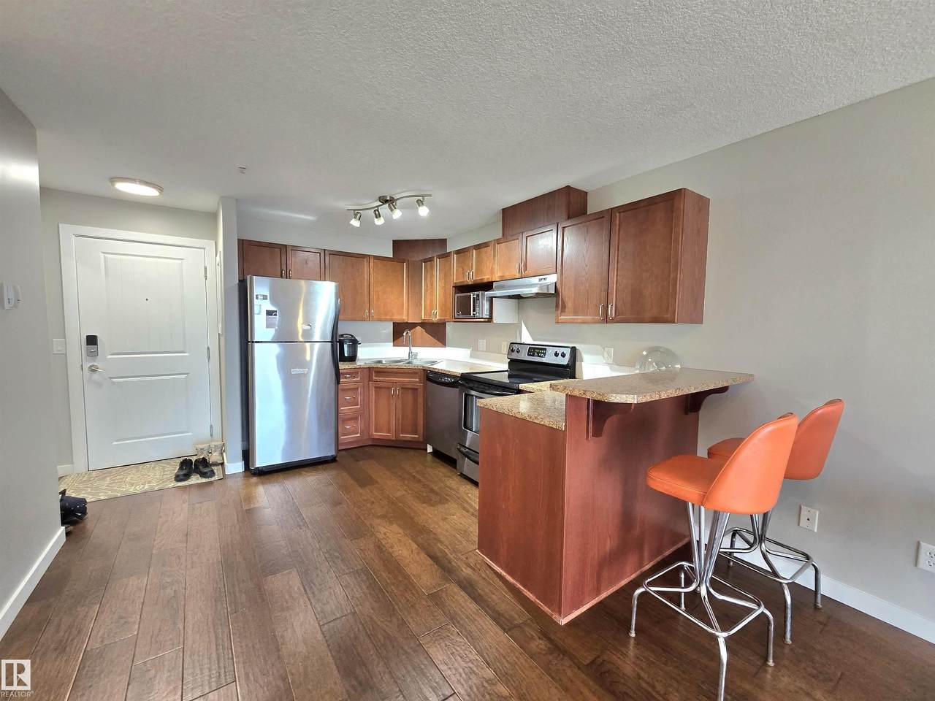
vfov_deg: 89.9
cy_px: 350
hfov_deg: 106.2
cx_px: 468
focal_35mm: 13
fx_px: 351
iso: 200
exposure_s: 1/60.2
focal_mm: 2.2
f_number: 2.2
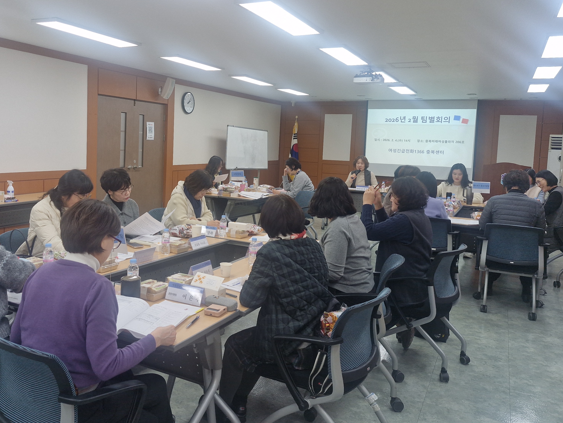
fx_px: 504
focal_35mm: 31
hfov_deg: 58.0
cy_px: 171
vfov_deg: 45.2
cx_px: 231
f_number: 1.8
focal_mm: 5.54
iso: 125
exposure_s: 1/180
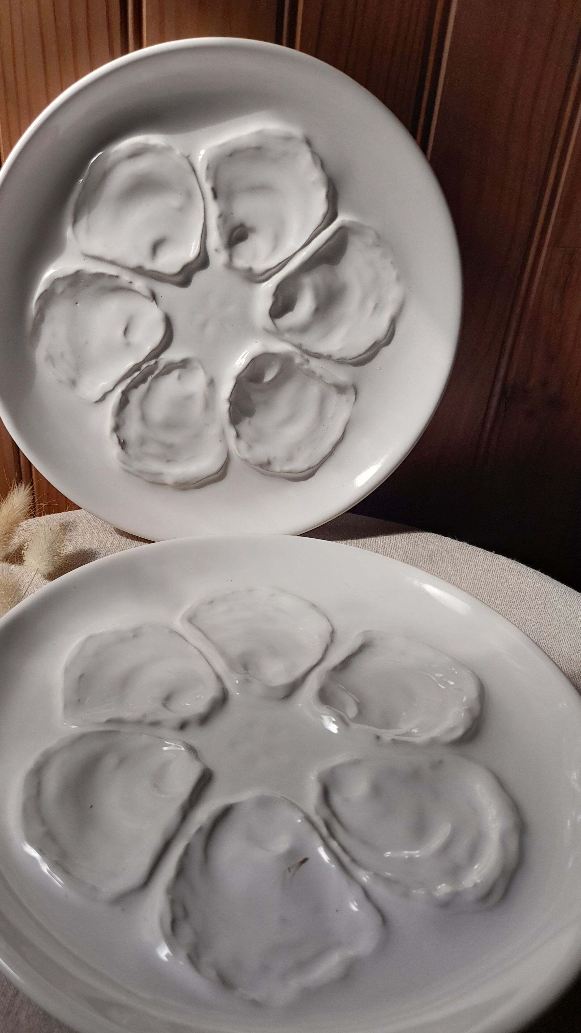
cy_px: 524
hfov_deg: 41.1
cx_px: 207
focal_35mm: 28
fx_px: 767
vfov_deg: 67.9
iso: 20
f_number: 2
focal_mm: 4.6
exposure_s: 1/153
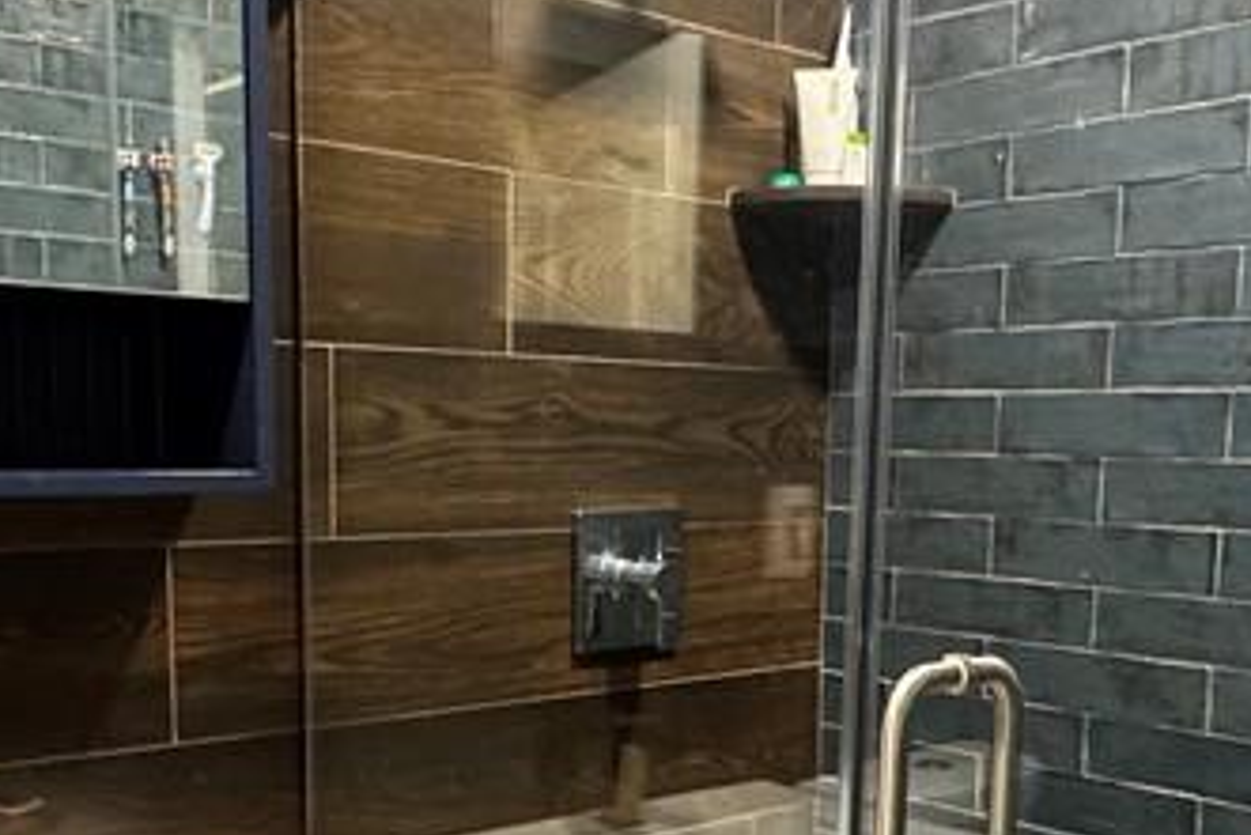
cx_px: 631
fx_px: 1564
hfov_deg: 43.6
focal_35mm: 45
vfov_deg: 29.1
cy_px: 699
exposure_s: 1/60
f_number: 2.2
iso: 800
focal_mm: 2.22
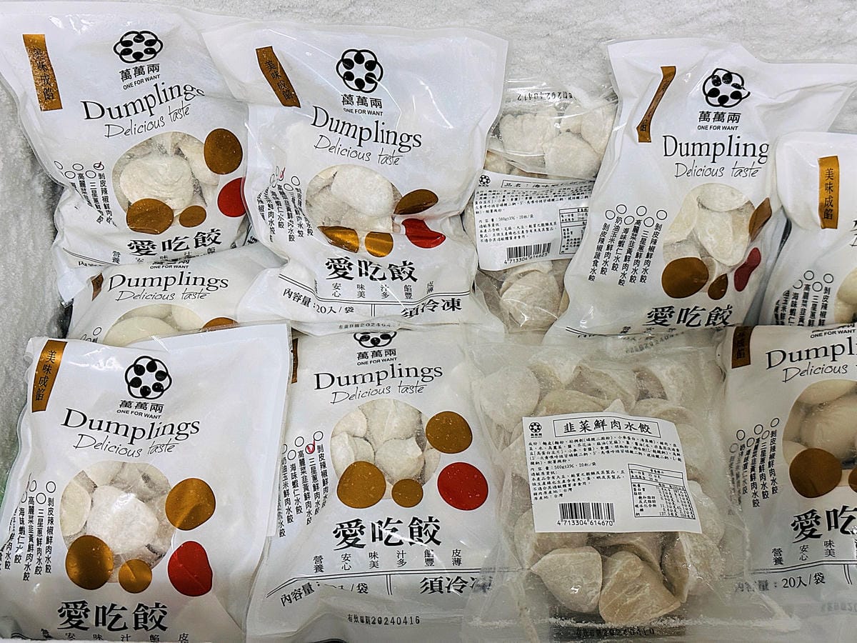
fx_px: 1188
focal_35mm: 48
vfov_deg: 30.3
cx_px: 428
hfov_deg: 39.7
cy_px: 322
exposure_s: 1/40
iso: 250
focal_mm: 6.86
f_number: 1.78
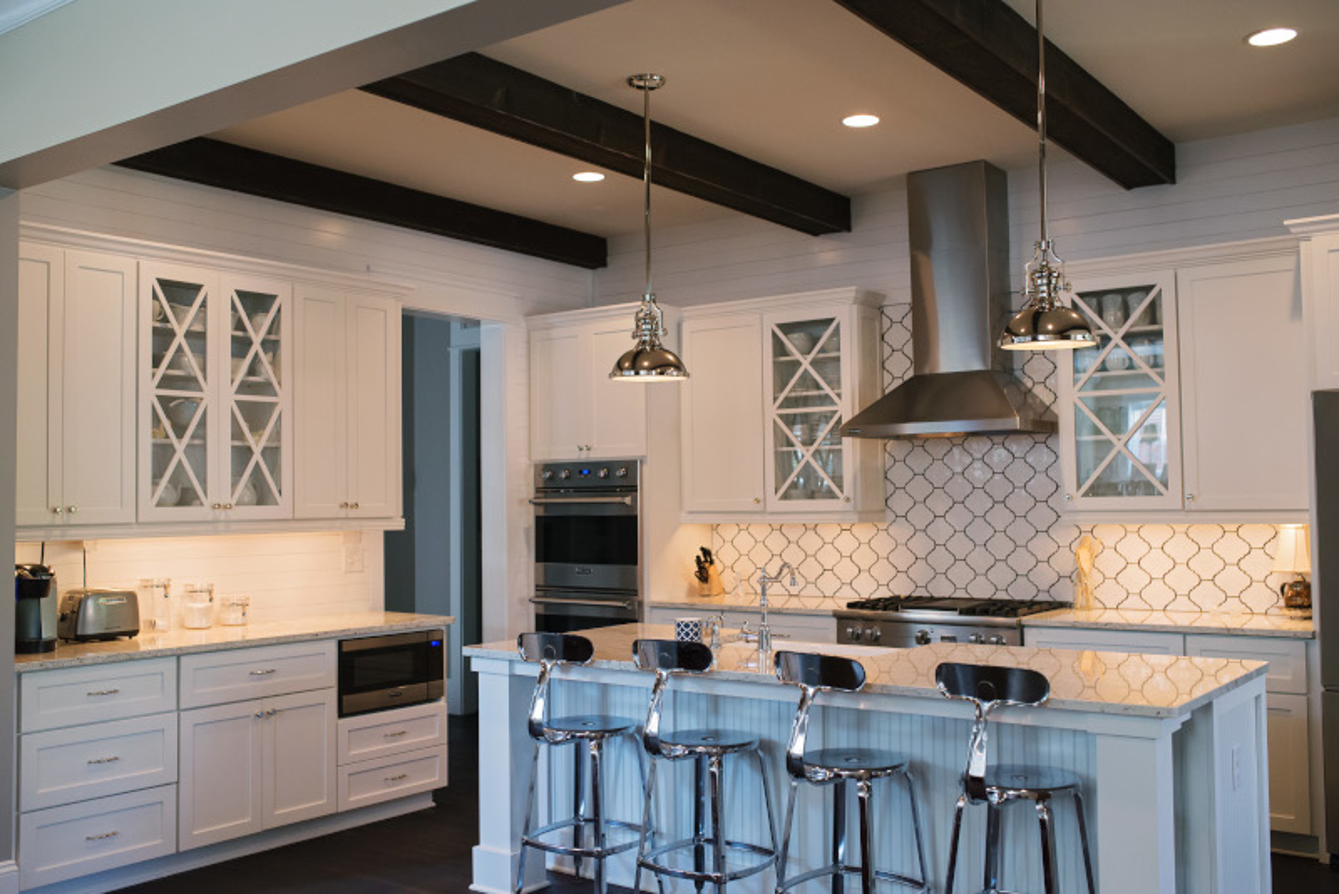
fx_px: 1302
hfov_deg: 54.4
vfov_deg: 37.9
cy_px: 447
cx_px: 670
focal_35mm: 35
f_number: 3.2
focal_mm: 35
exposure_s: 1/250
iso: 2000
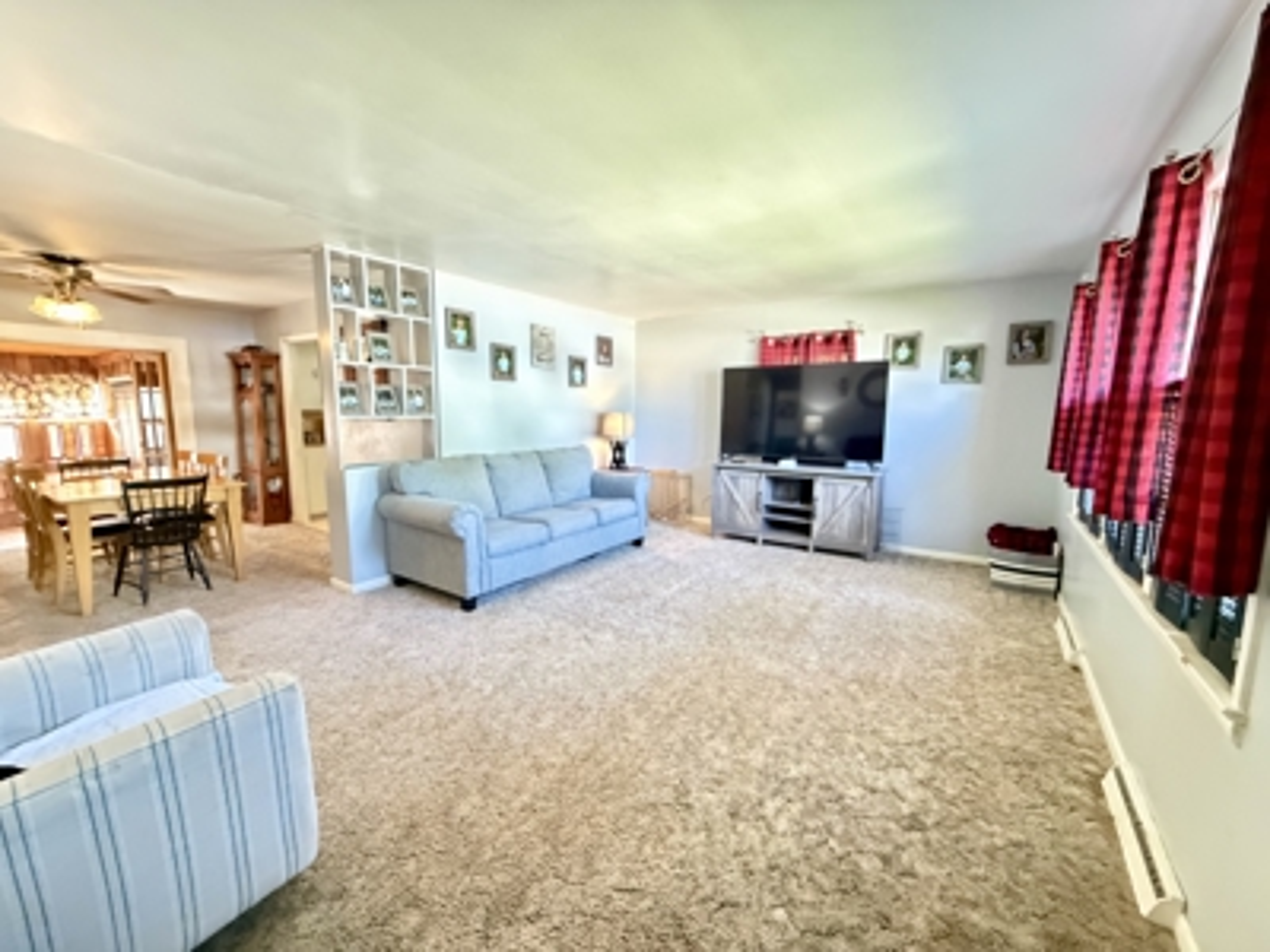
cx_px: 635
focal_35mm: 14
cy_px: 476
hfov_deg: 102.1
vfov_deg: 85.7
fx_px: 514
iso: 1600
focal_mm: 2.22
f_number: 2.2
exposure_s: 1/30
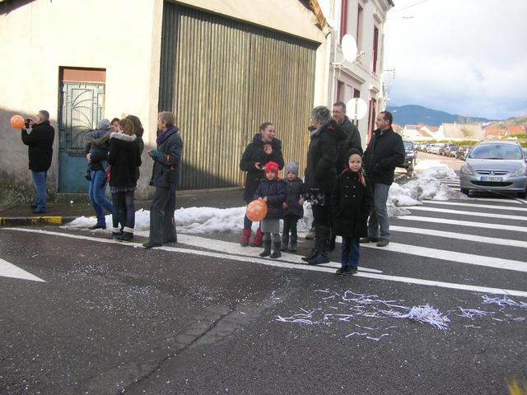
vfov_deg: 40.7
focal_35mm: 35
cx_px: 264
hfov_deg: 52.6
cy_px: 198
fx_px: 533
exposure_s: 1/290
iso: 50
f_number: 2.8
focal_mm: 5.8
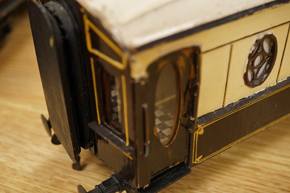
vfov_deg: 29.9
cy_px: 96
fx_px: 362
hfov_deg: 43.6
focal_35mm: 45
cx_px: 145
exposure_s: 1/160
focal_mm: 30
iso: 2500
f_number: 8
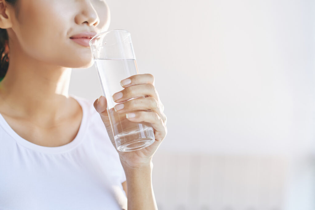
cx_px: 158
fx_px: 744
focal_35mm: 85
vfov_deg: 16.1
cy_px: 105
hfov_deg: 23.9
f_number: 3.3
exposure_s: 1/250
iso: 280
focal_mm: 85
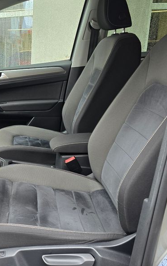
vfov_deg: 47.2
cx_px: 1
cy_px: 135
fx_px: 305
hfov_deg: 28.7
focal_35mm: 42
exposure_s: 1/180
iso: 200
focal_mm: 6.3
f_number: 1.7
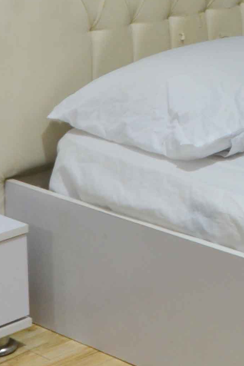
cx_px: 450
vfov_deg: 15.9
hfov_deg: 10.5
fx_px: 1240
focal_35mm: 122
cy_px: -118
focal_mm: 17
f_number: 16
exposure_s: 3
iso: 125
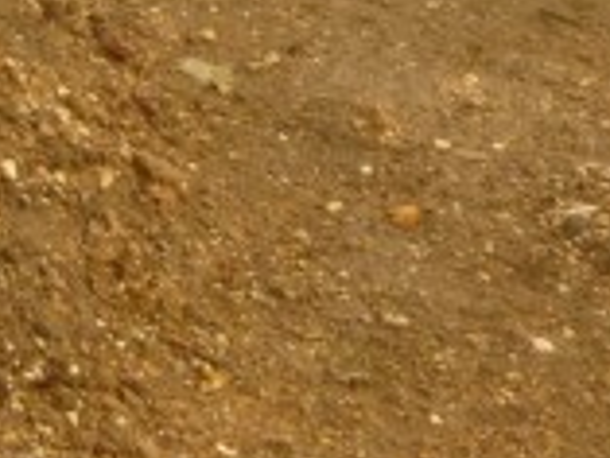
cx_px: -389
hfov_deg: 15.5
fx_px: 2010
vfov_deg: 12.5
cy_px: -175
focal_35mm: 114
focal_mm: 5
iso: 200
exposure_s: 1/320
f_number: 3.3
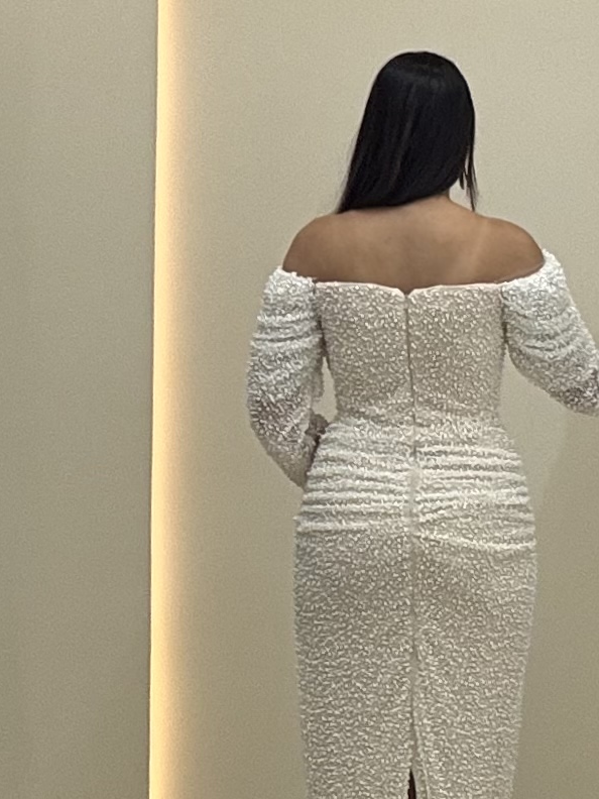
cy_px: 575
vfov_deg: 38.9
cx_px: 408
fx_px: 1107
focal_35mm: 48
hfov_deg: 30.0
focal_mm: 2.69
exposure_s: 1/112
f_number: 1.9
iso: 40
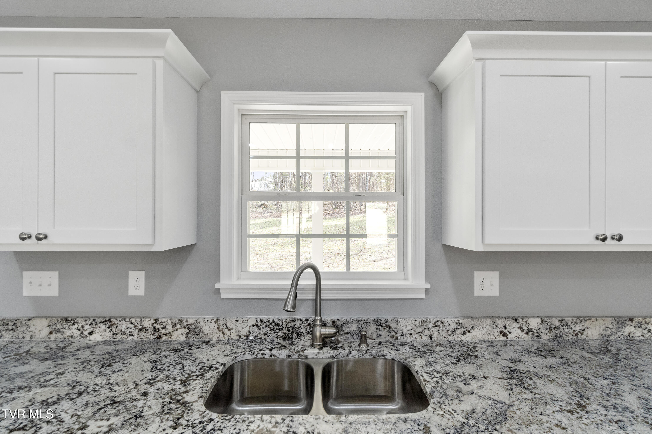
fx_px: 272
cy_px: 217
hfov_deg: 100.4
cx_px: 326
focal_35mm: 15
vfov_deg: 77.3
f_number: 8
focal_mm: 10
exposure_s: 1/30
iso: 320
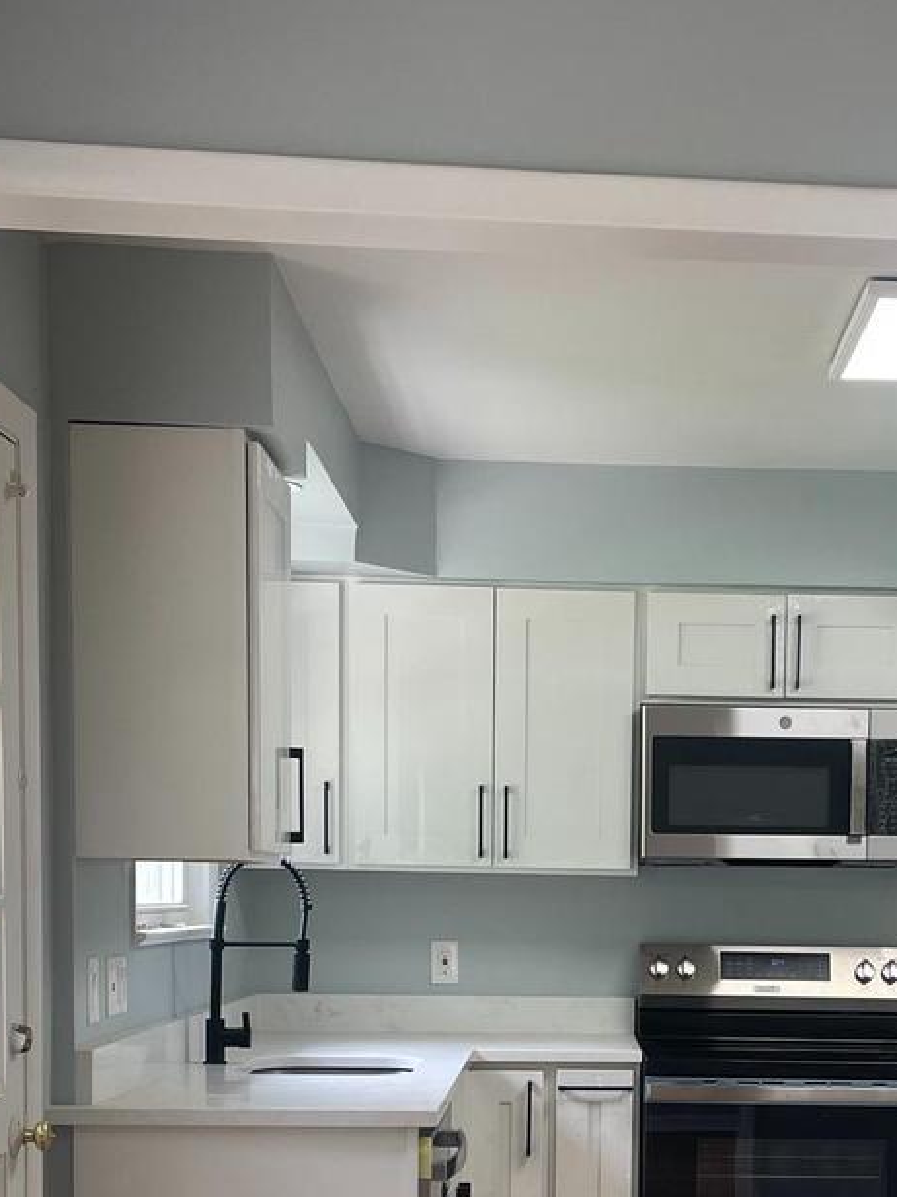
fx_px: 2109
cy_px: 1035
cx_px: 661
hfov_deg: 23.8
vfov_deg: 30.5
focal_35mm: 61
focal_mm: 4.2
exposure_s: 1/120
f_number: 1.6
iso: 64
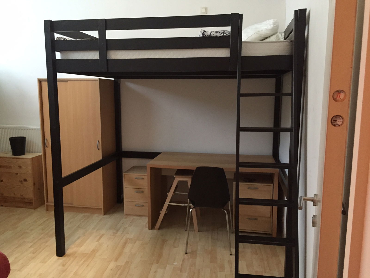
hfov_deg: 61.7
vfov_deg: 48.2
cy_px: 139
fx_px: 310
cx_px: 185
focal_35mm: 29
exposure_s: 1/24
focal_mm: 4.15
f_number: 2.2
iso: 250
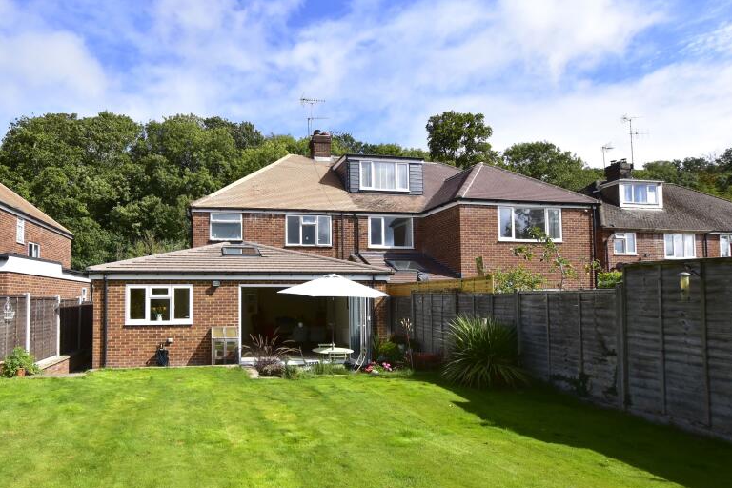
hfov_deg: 82.3
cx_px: 273
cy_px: 278
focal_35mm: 20
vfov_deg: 61.7
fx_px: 407
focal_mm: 10
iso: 640
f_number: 8
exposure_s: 1/1000
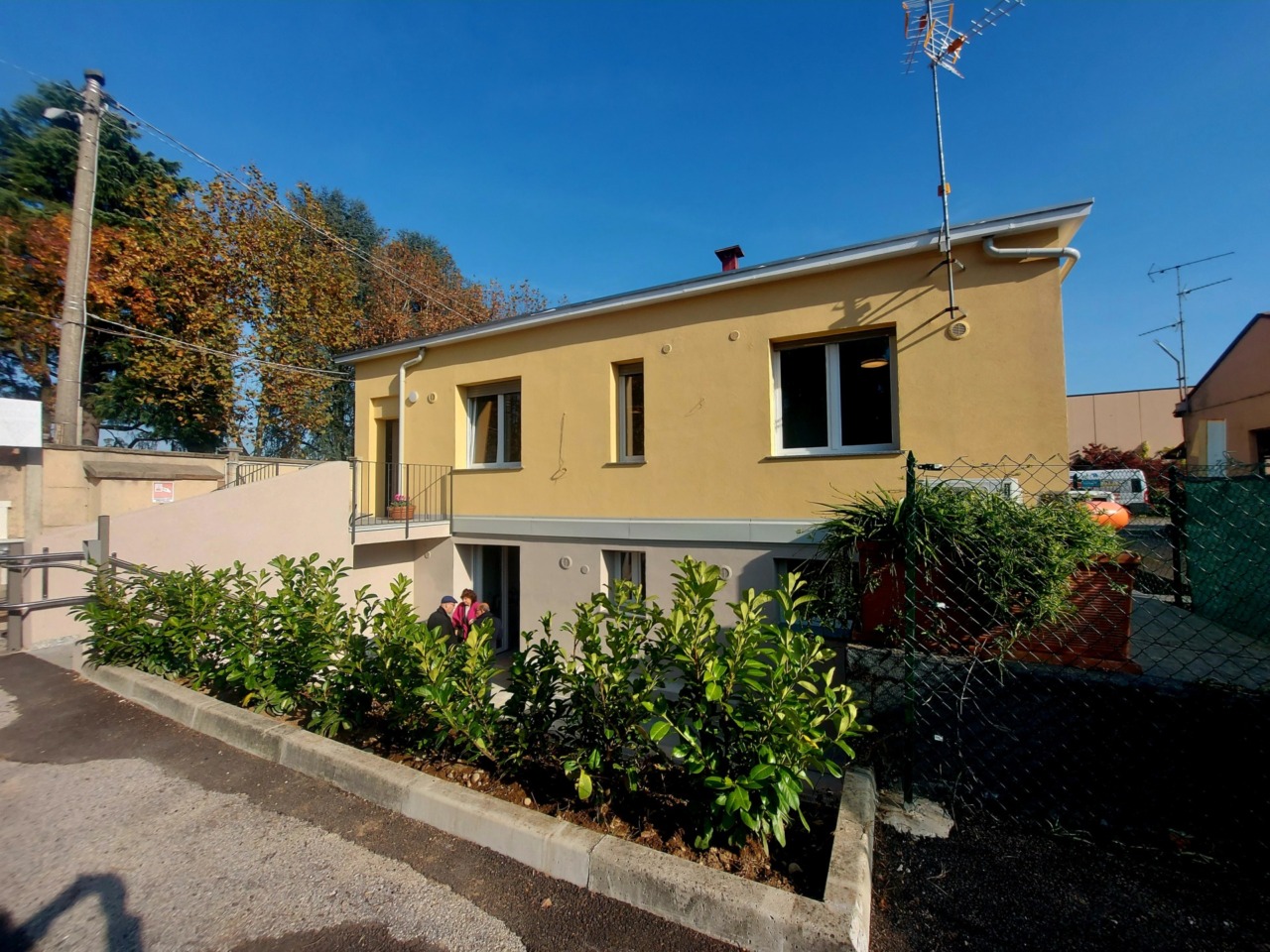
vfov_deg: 89.9
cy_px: 476
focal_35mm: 13
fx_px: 477
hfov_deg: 106.2
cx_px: 635
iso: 50
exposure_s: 1/1667
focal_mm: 1.74
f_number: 2.2
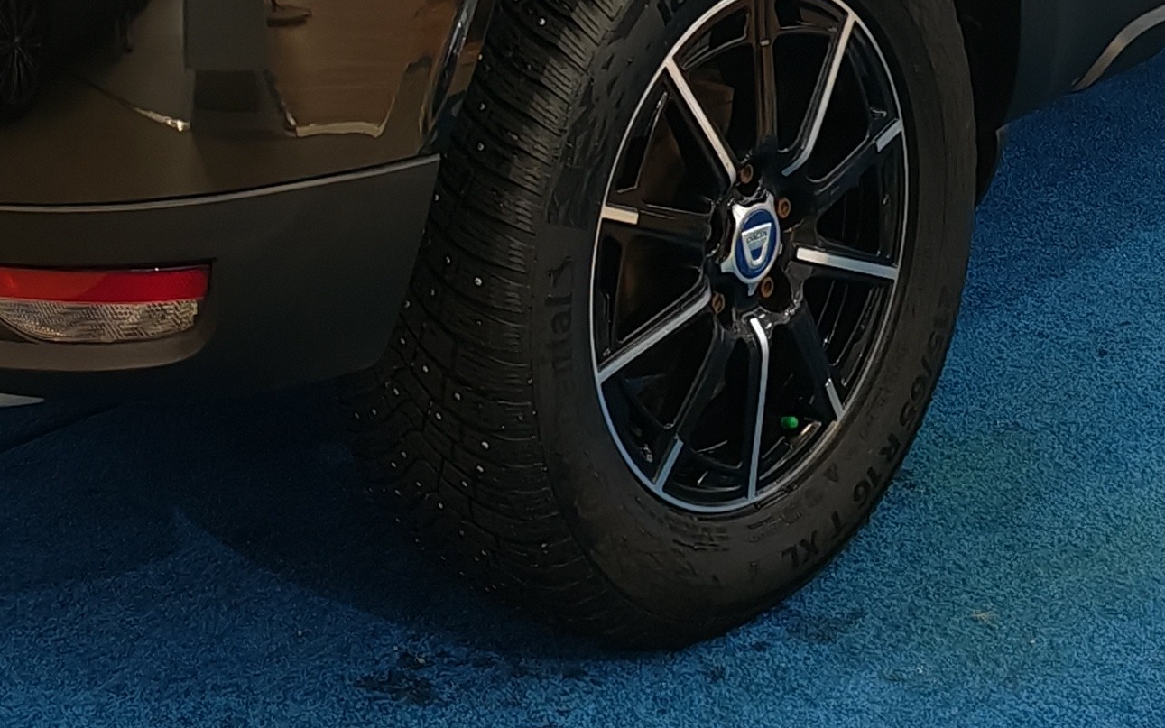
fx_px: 3524
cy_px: -367
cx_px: 434
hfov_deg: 18.7
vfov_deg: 11.3
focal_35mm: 111
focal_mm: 6.12
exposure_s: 1/100
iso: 160
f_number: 1.9
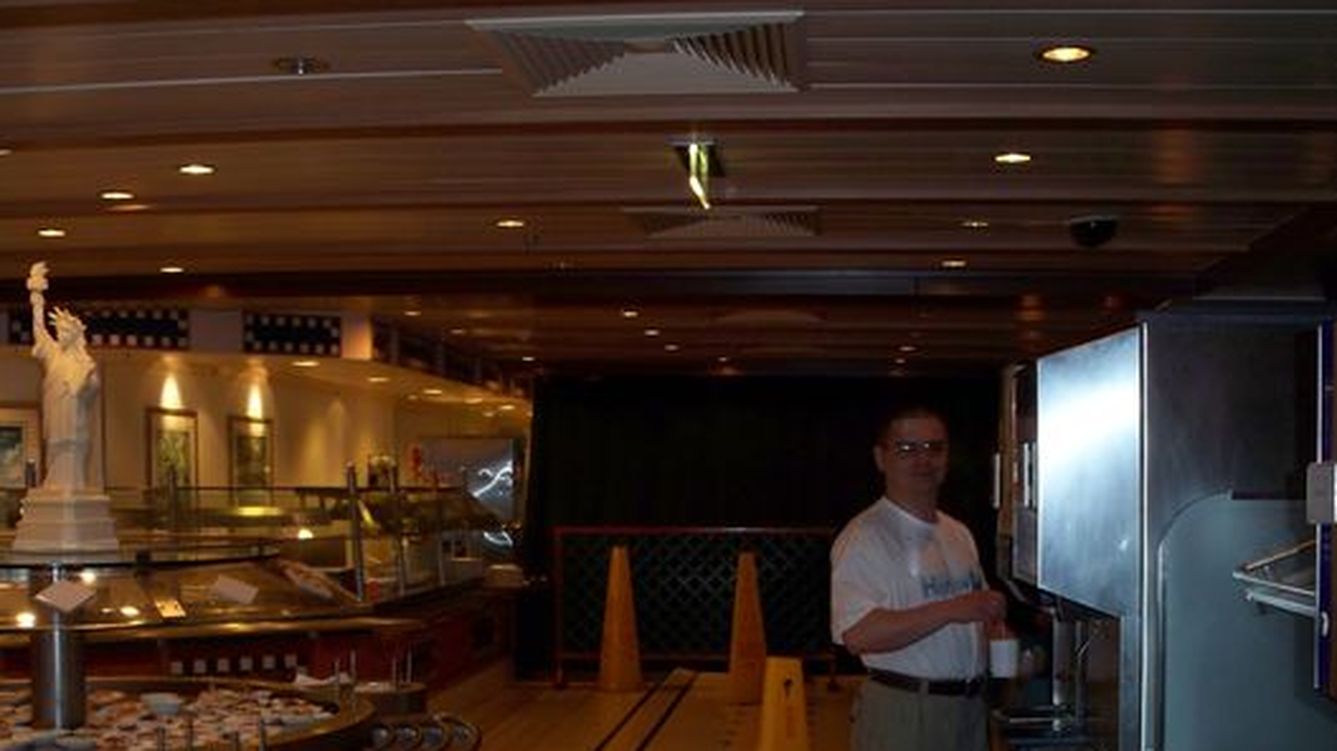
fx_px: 1737
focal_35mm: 49
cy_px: 561
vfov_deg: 24.1
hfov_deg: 42.1
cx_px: 624
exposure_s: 1/30
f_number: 3.4
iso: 200
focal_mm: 7.9
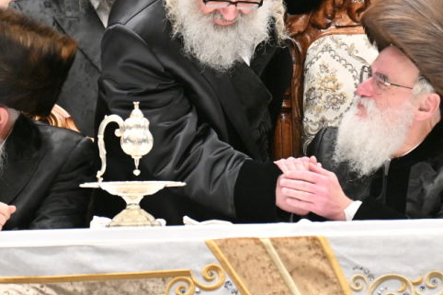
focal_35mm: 638
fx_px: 7848
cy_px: 16
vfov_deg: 2.2
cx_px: 376
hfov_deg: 3.2
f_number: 2.8
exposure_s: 1/250
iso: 320
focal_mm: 200
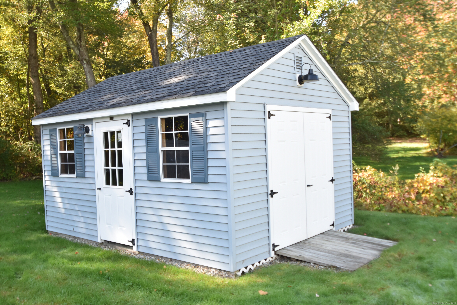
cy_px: 152
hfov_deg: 57.2
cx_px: 228
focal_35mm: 33
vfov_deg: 40.0
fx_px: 419
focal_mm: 22
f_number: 7.1
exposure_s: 1/200
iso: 400
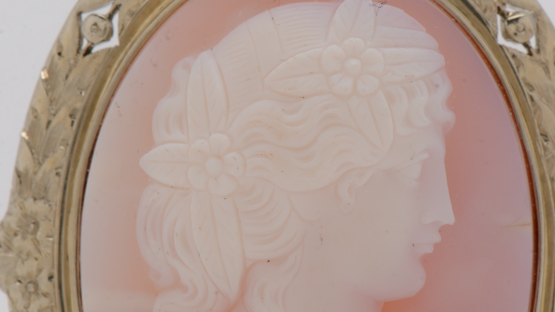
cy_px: 168
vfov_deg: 6.3
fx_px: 2836
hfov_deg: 11.2
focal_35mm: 193
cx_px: 366
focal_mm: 85
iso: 200
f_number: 20
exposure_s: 1/125
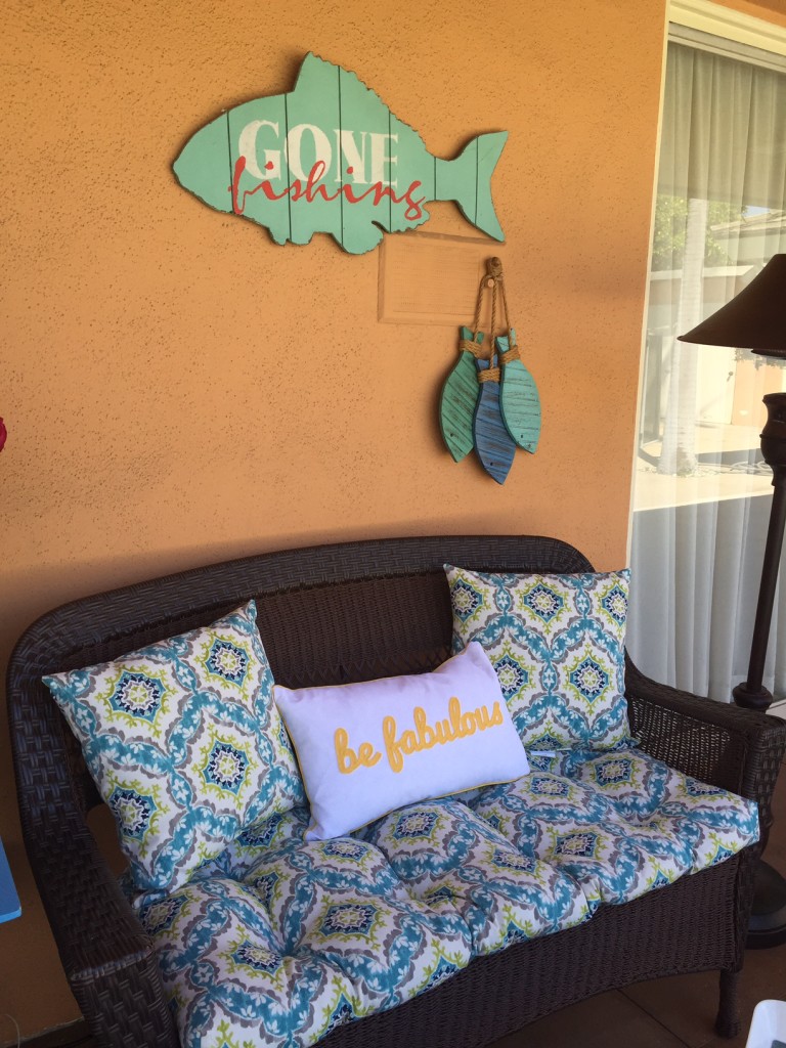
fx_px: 878
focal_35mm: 29
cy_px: 524
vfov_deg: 61.7
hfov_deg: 48.2
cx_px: 393
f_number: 2.2
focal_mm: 4.15
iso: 32
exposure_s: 1/255
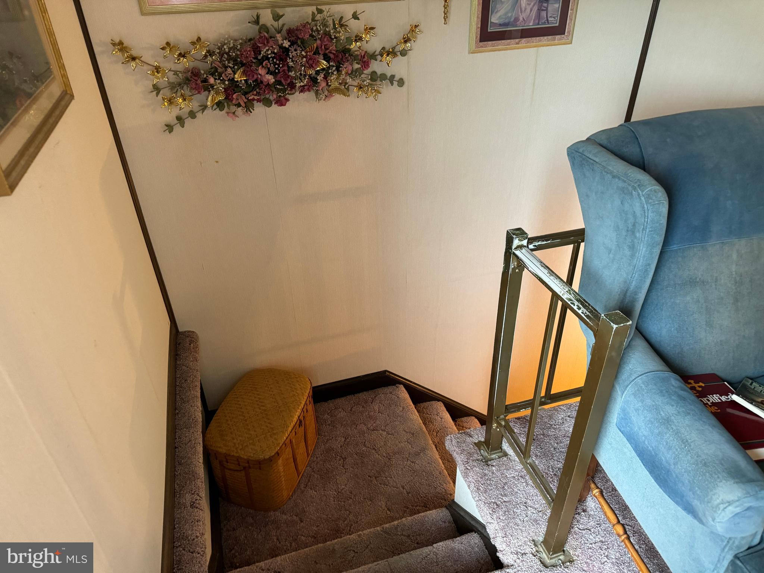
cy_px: 286
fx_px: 530
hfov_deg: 71.6
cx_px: 382
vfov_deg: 56.8
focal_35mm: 24
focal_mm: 6.76
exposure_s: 1/60
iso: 500
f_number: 1.78
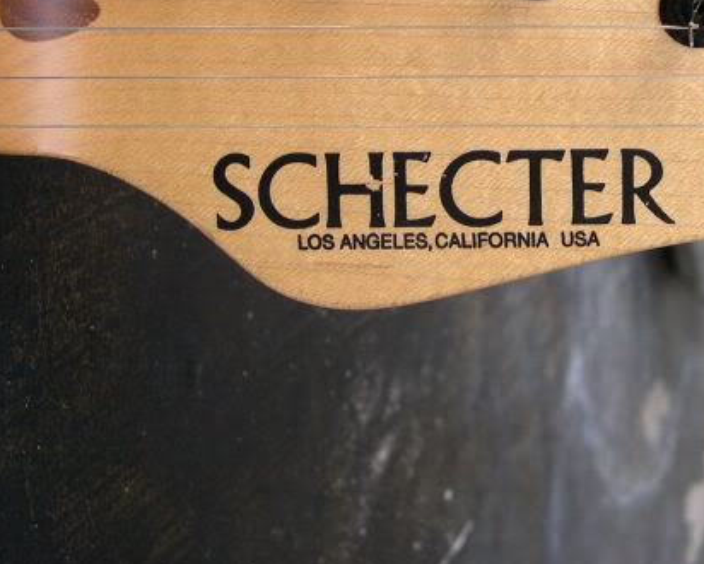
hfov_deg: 26.0
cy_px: 75
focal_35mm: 72
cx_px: 557
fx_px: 1501
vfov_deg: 20.9
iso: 100
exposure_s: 1/52.4
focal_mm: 8
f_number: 2.8
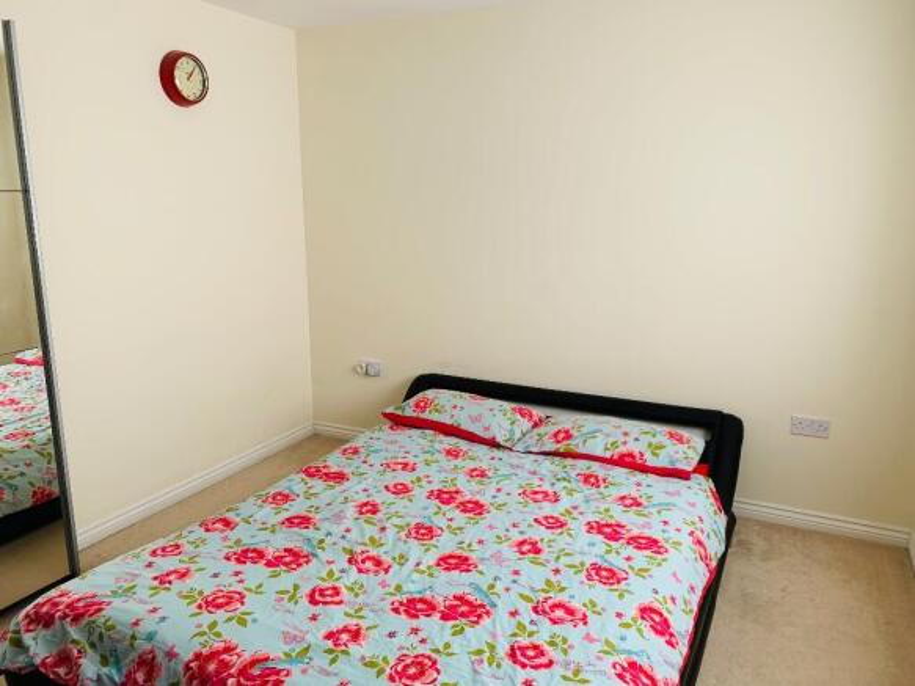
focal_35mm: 26
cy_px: 343
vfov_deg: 53.0
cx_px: 458
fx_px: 687
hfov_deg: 67.3
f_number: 1.8
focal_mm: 4.25
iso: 40
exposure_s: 1/121
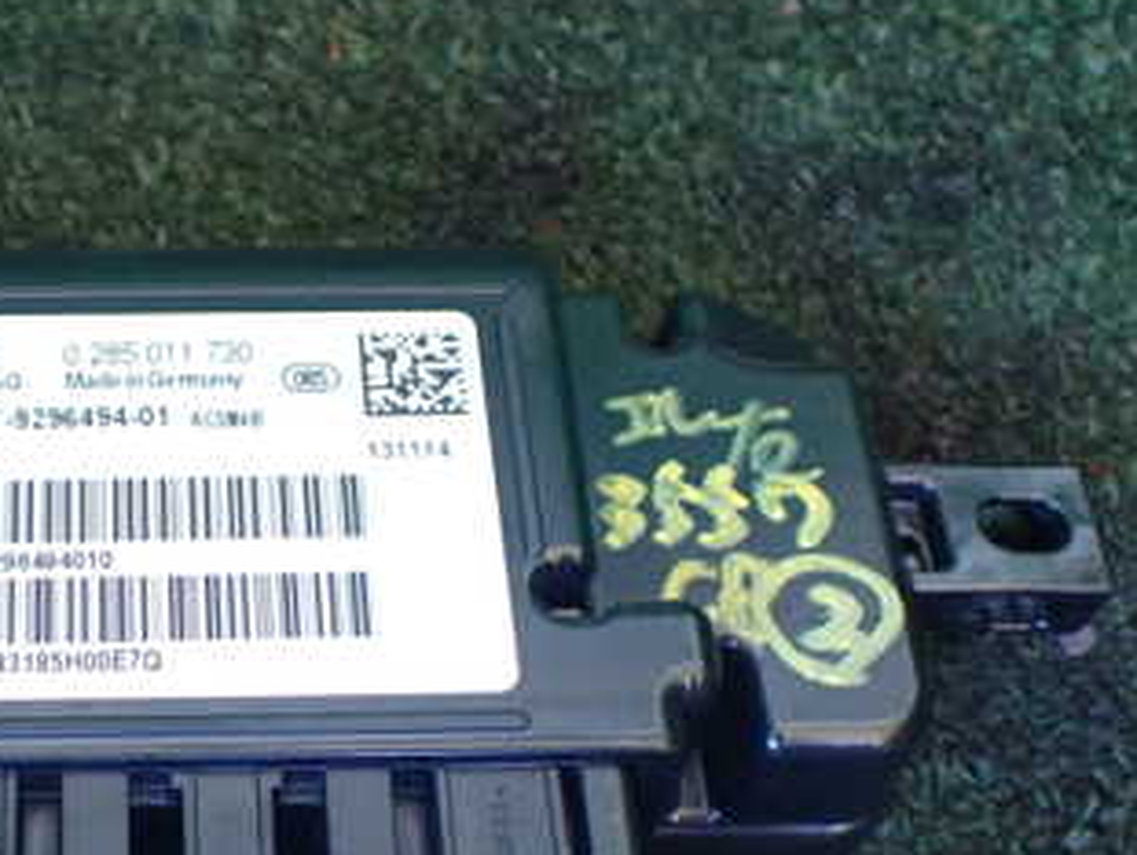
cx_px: 136
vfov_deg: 25.1
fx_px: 1907
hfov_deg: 31.8
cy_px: 576
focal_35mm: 58
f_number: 2.3
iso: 800
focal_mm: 5.4
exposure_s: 1/50
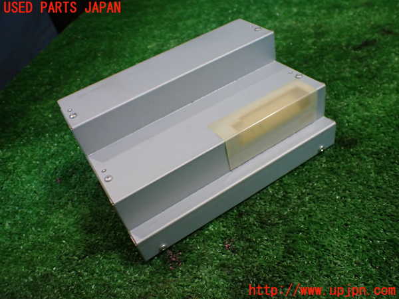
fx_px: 346
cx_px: 200
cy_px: 150
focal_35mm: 30
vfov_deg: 46.8
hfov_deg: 60.0
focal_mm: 5.4
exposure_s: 1/125
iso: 400
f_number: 2.3
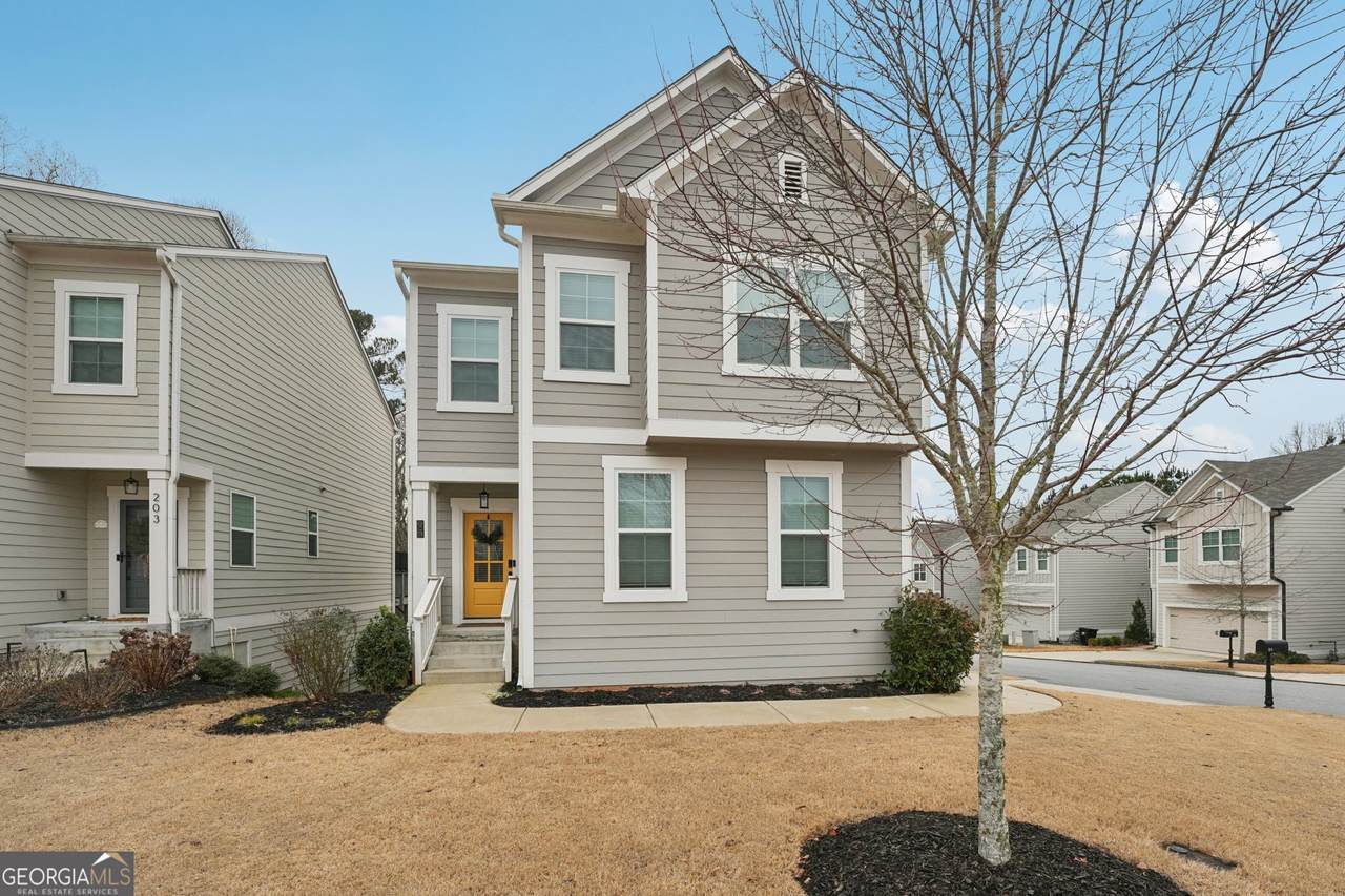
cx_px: 672
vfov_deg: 81.2
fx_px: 523
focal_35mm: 14
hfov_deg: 104.3
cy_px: 448
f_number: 8
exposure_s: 1/500
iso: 320
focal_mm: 14
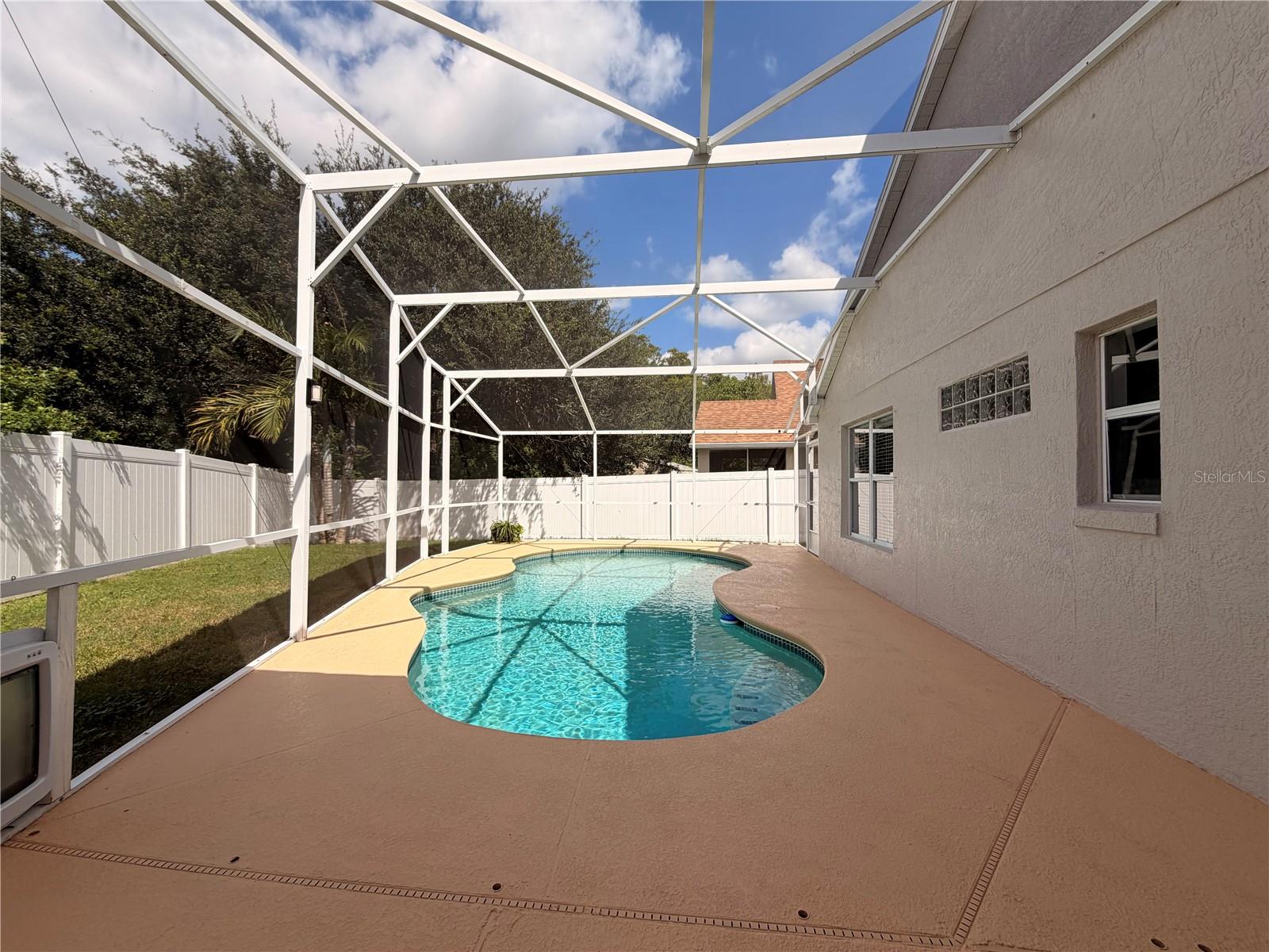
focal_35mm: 14
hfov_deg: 102.1
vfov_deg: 85.7
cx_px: 634
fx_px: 513
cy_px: 476
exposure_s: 1/770
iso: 25
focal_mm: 2.22
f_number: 2.2
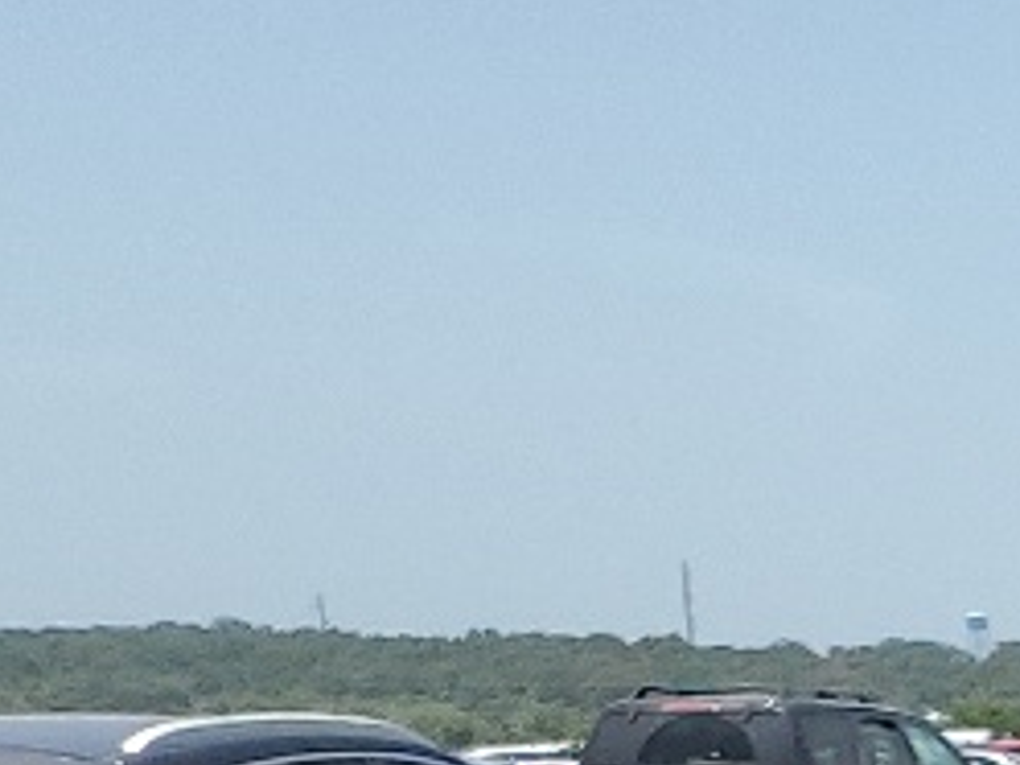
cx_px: 2953
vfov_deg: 7.9
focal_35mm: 168
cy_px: 2089
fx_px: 4950
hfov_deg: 9.5
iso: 50
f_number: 1.5
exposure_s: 1/3333
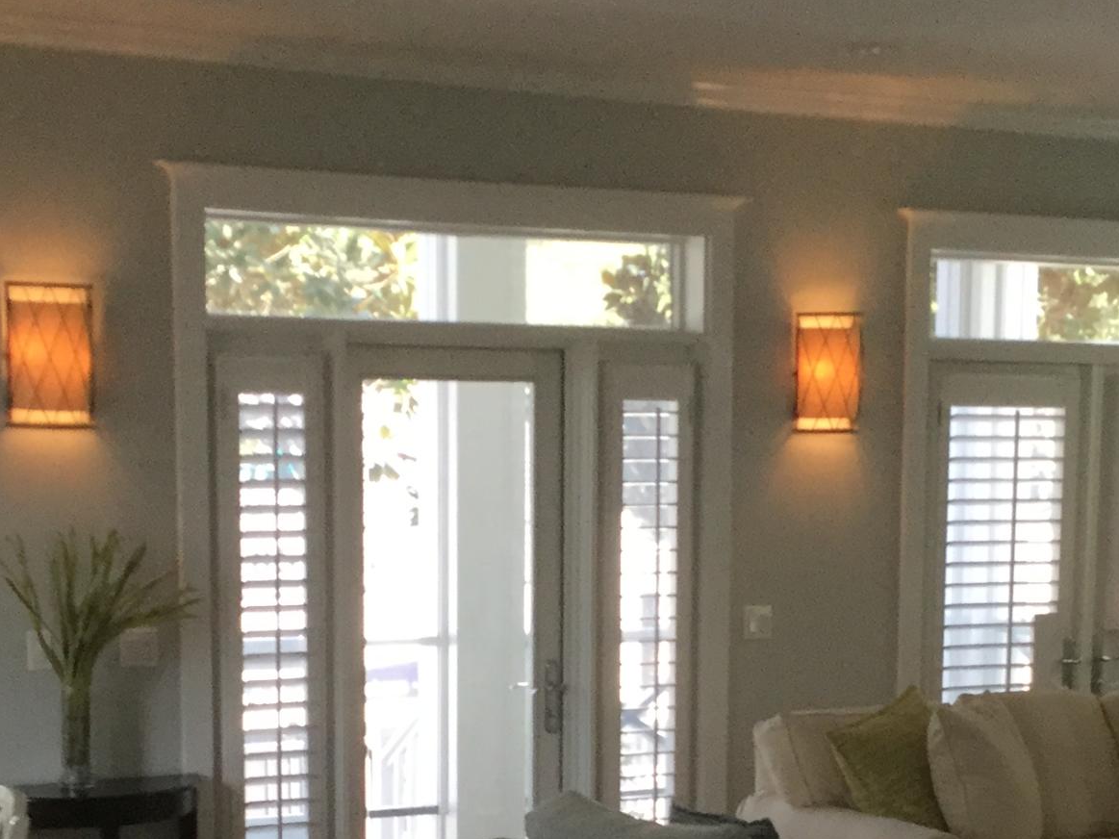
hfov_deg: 24.4
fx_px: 2586
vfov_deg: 18.1
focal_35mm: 80
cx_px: 610
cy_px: 801
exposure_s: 1/30
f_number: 2.4
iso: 32
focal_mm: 3.3
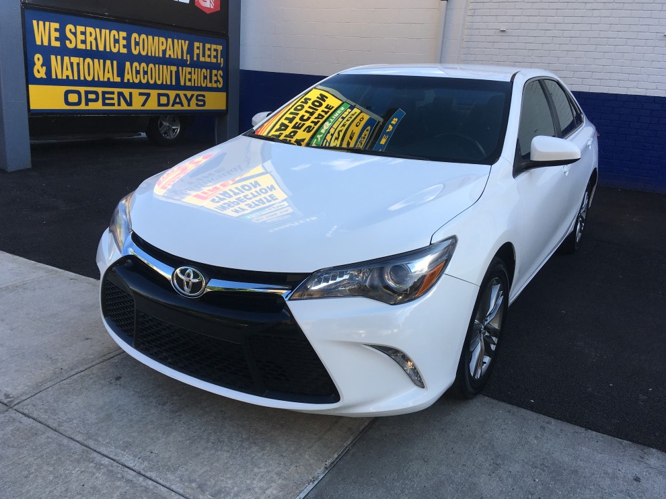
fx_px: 577
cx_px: 326
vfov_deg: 46.8
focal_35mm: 30
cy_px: 243
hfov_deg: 60.0
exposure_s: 1/490
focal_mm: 4.15
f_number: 2.2
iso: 25
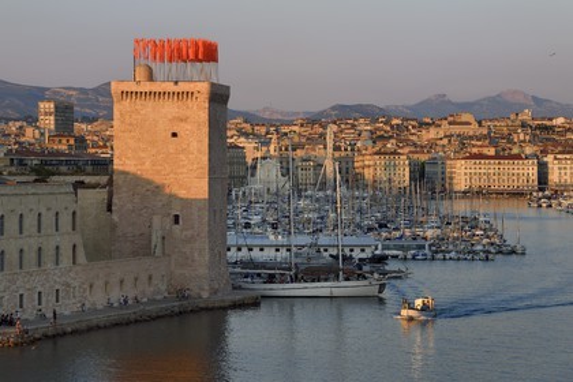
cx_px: 286
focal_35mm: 125
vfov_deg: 11.0
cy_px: 191
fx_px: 1989
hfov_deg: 16.4
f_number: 5.6
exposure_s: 1/320
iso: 200
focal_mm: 125
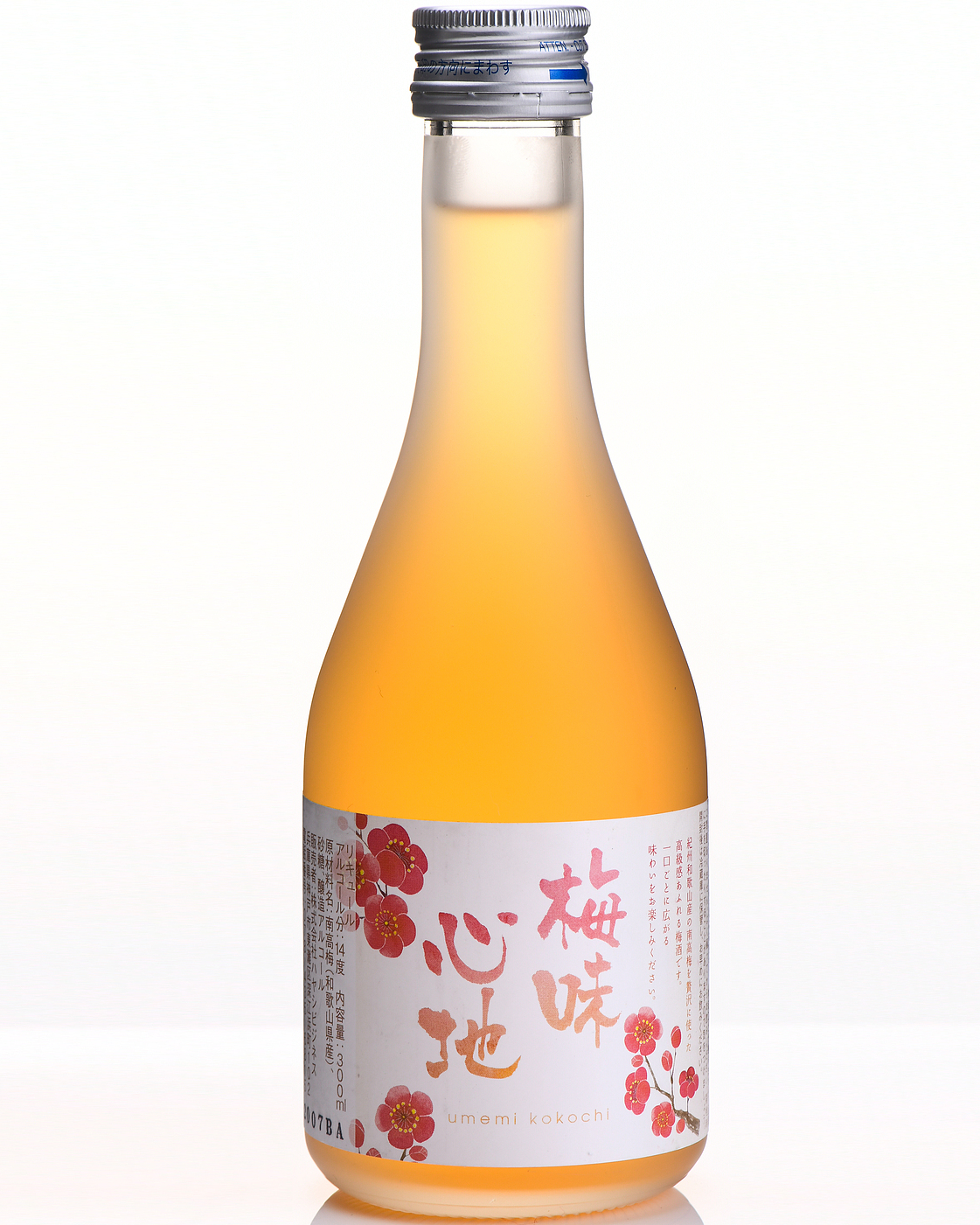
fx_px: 4894
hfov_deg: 11.4
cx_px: 507
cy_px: 545
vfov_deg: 14.3
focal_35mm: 135
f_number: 14
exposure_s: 1/125
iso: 125
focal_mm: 105
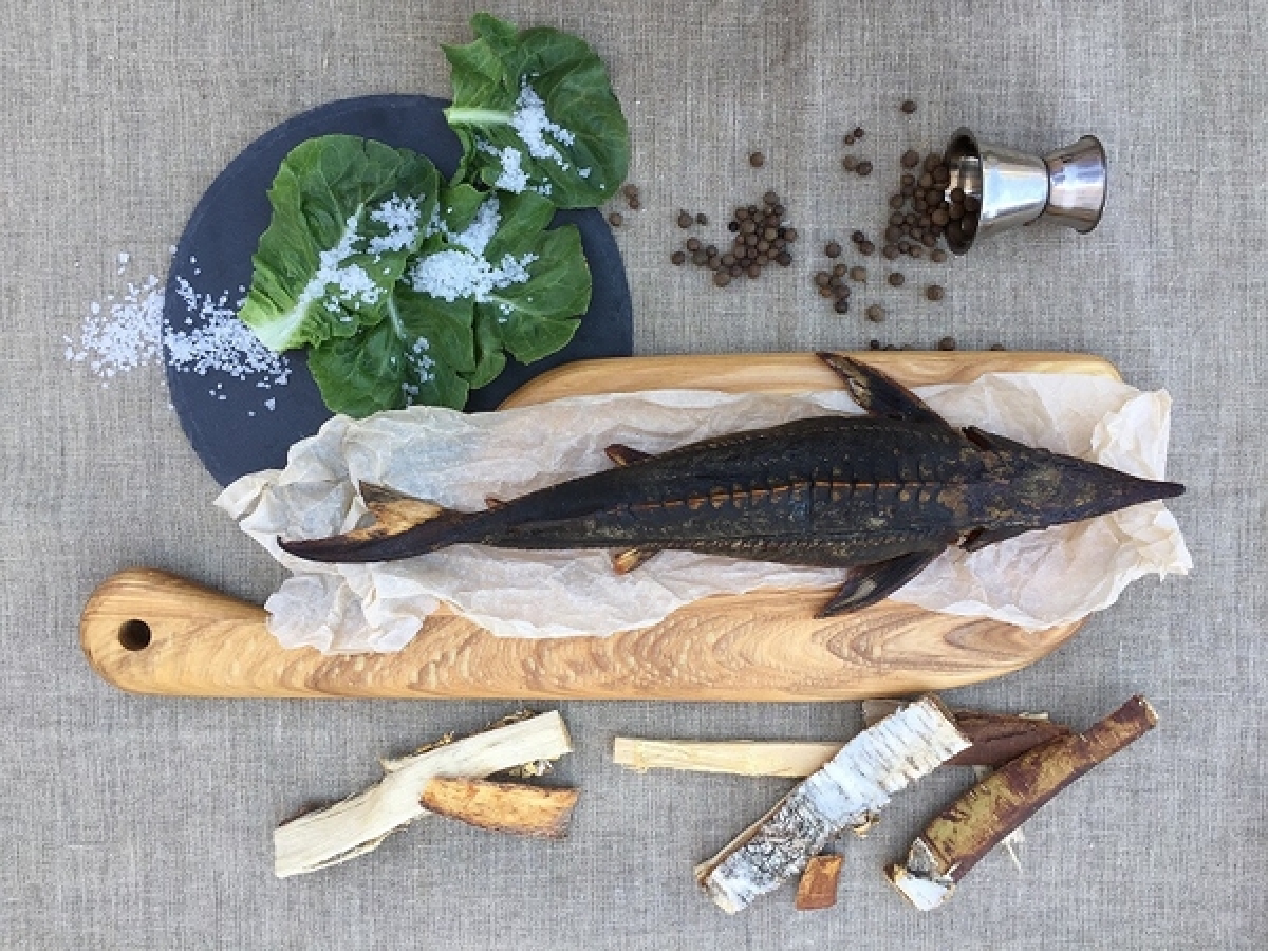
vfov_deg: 48.2
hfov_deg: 61.7
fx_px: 1062
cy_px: 476
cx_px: 634
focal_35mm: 29
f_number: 2.2
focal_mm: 4.15
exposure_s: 1/149
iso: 32
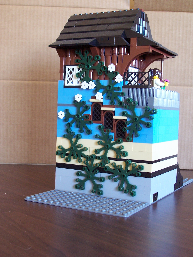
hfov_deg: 27.5
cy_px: 128
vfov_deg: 36.2
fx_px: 394
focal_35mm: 53
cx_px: 96
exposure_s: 1/10
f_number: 3.4
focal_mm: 8.6
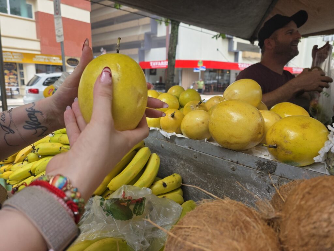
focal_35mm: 23
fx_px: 222
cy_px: 126
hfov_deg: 73.9
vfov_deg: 58.9
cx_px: 167
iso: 50
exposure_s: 1/359
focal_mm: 6.3
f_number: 1.7
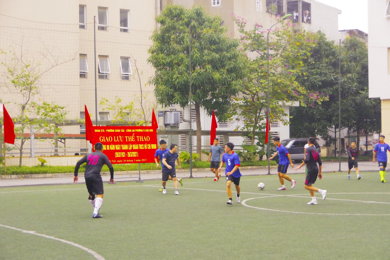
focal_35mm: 60
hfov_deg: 33.4
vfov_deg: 22.6
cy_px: 130
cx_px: 195
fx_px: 650
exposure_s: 1/5000
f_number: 5
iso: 6400
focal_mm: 40
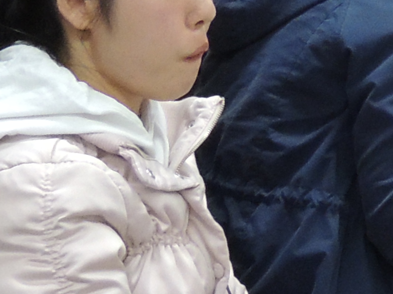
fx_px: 2327
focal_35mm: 205
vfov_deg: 6.8
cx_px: 844
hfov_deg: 9.0
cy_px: -422
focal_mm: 6.2
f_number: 3.3
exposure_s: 1/30
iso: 400
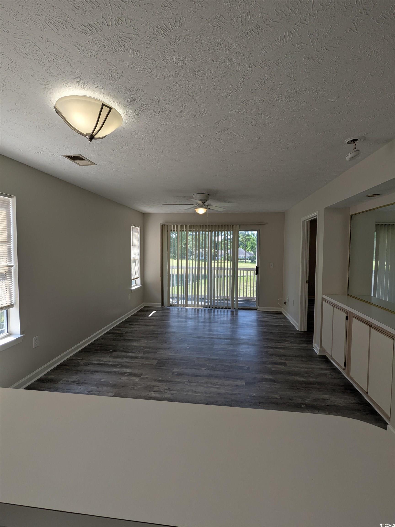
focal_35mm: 16
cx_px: 198
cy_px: 264
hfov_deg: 78.1
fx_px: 243
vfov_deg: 94.5
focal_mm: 2.35
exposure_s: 1/202
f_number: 2.2
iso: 42
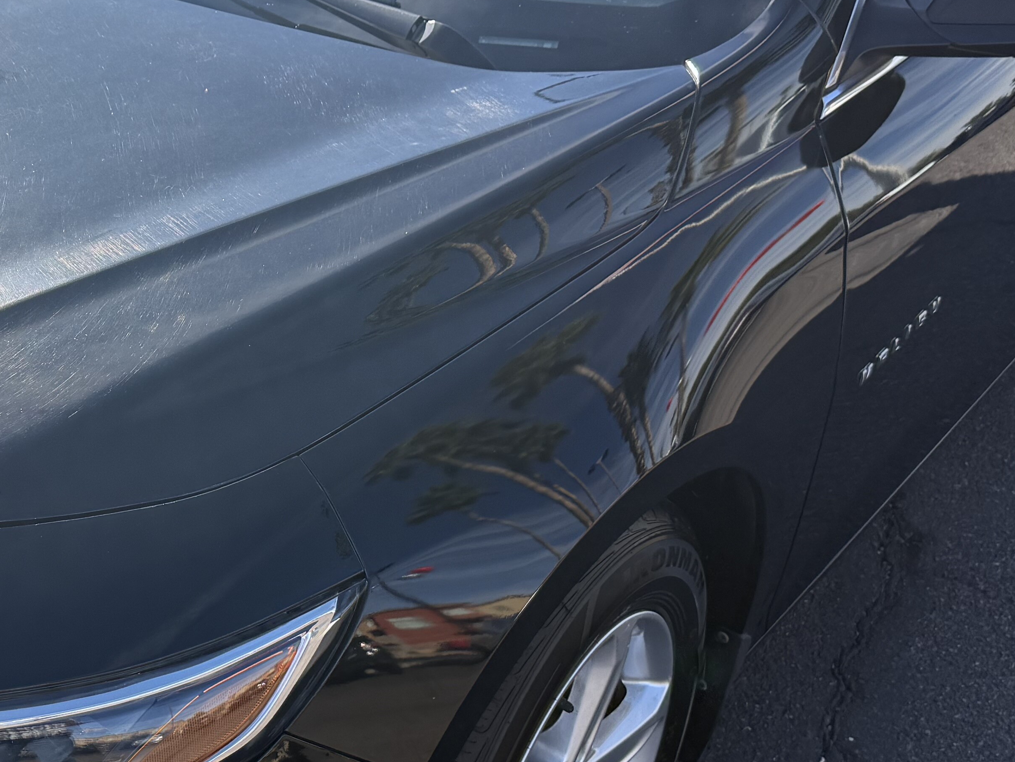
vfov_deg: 25.7
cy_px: 392
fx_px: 1671
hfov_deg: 32.8
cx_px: 191
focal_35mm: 57
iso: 100
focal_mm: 6.76
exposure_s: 1/2703
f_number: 1.78
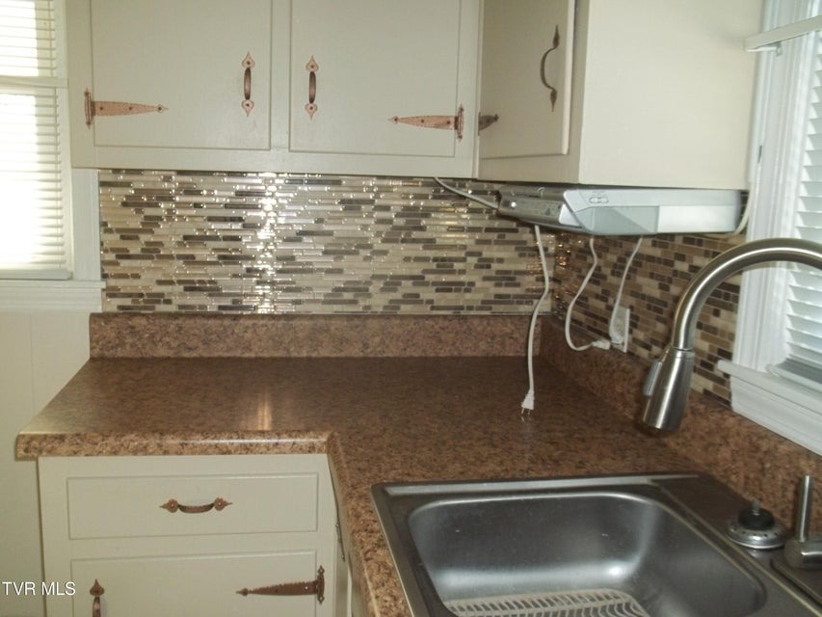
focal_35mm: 33
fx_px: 784
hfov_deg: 55.3
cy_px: 308
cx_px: 411
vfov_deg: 43.0
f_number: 3.3
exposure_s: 1/30
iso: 160
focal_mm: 5.9
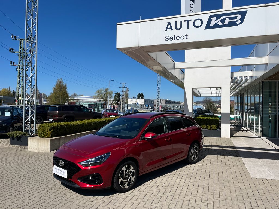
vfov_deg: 53.1
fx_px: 210
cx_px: 140
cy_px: 104
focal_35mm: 26
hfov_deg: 67.3
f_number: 1.6
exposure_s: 1/6173
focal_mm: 5.1
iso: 50
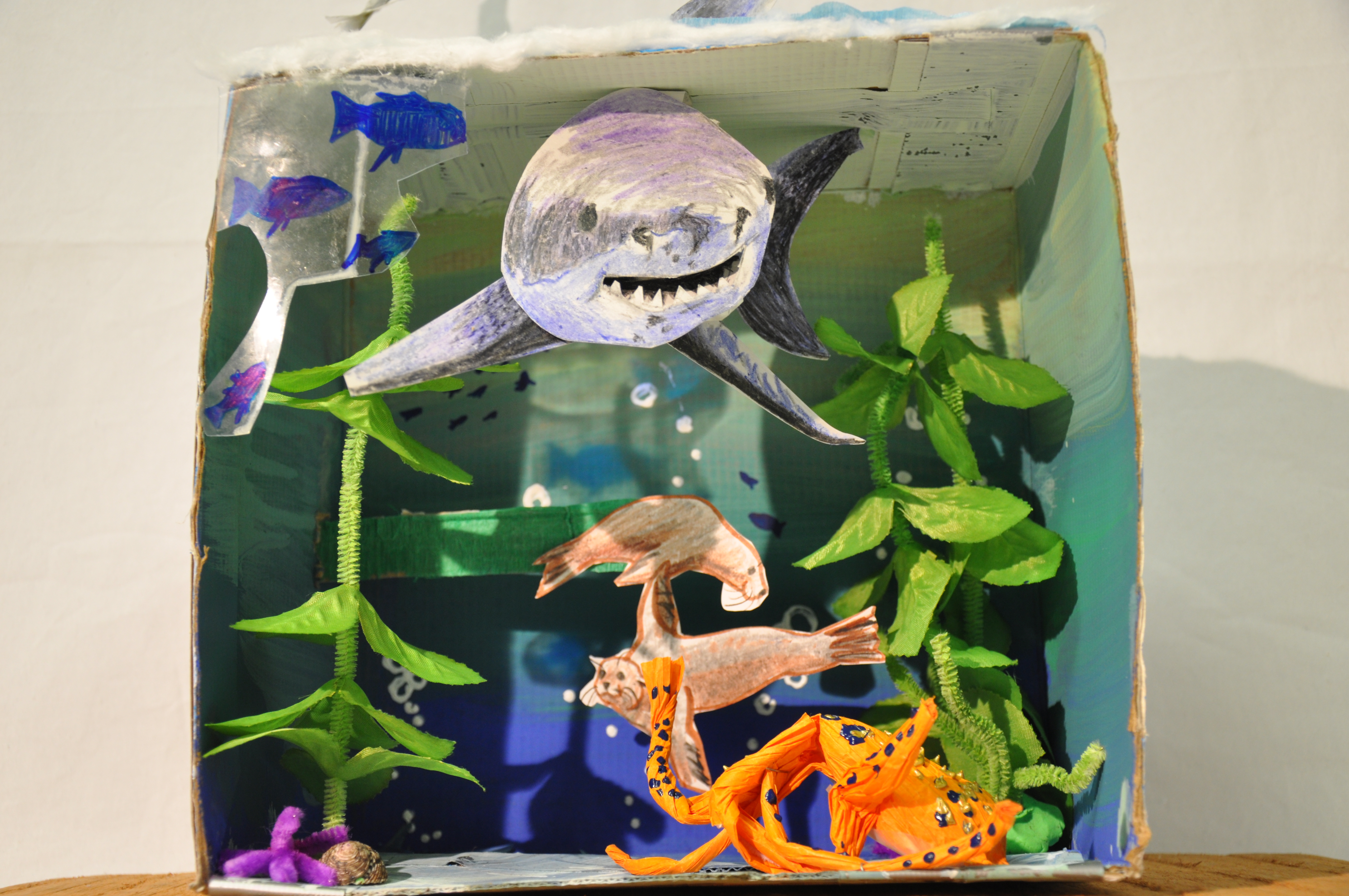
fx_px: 1909
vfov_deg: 26.4
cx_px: 674
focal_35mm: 51
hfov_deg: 38.9
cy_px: 448
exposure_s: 1/25
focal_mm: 34
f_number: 5
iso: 400
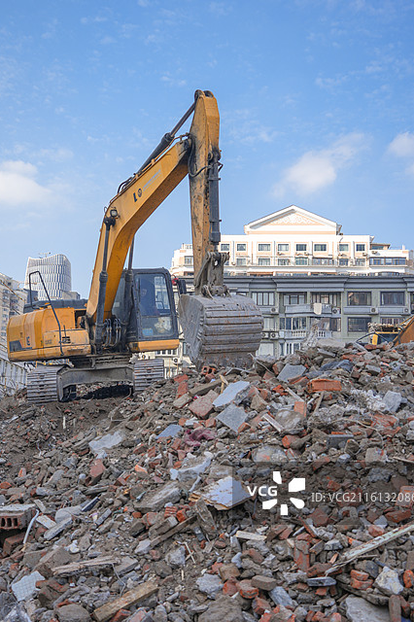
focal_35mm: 50
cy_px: 311
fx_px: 863
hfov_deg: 27.0
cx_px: 190
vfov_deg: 39.6
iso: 100
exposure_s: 1/640
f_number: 4
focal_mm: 40
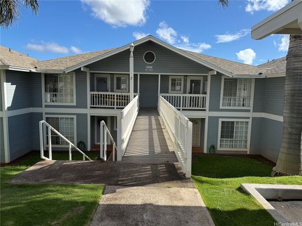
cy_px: 113
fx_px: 209
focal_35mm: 24
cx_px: 151
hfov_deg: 71.6
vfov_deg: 56.8
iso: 80
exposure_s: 1/4167
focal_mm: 6.76
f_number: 1.78
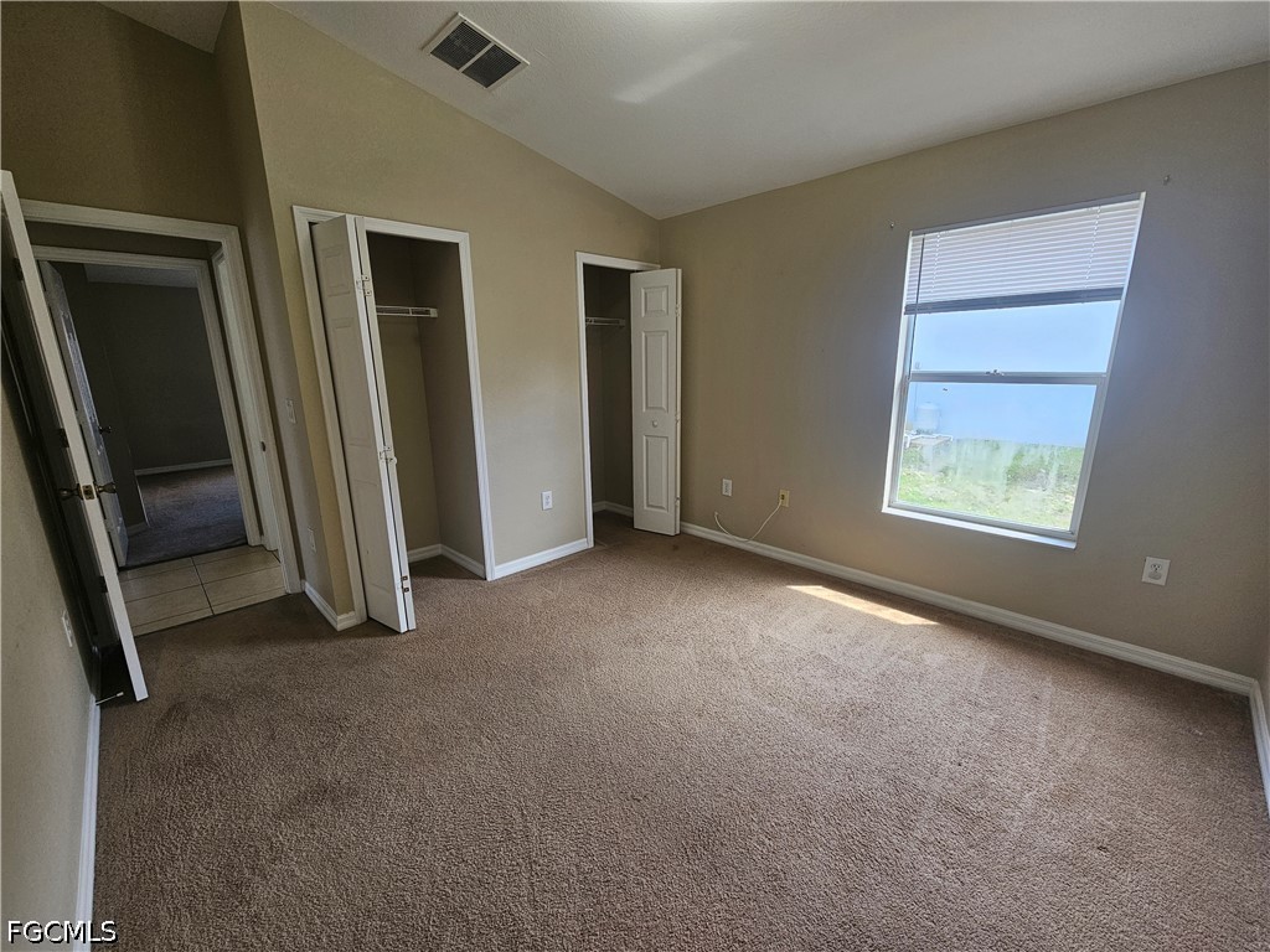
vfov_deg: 89.9
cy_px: 476
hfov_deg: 106.2
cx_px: 635
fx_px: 477
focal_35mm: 13
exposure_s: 1/60
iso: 64
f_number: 2.2
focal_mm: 2.2
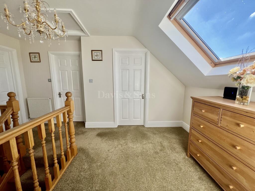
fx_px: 96
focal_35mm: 13
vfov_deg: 89.9
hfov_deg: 106.2
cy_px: 96
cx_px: 128
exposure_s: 1/256
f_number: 1.8
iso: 32
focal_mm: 1.57
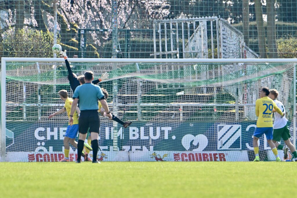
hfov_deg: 5.2
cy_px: 99
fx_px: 3300
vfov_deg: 3.4
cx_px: 148
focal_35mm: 400
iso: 400
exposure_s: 1/1250
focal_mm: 400
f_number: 5.6
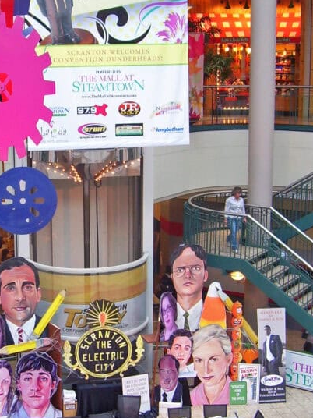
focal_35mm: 65
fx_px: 784
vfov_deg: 29.8
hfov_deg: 22.4
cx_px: 90
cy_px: 222
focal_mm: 5.6
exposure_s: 1/45
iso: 80
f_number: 2.7
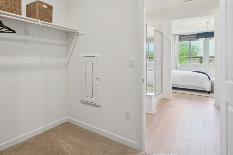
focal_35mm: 21
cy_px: 59
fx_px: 136
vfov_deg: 58.8
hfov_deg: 79.0
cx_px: 81
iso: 3200
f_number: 16
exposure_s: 1/20
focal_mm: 16
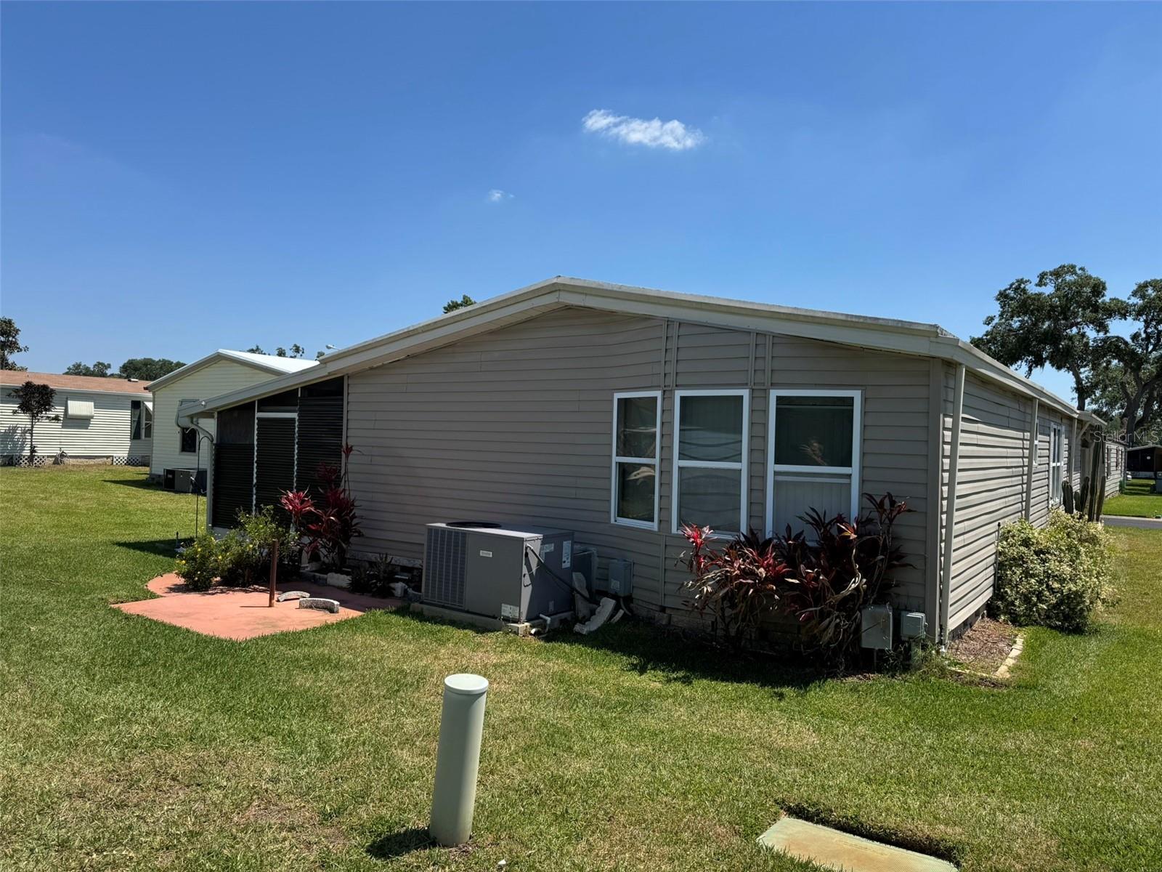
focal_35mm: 24
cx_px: 581
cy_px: 436
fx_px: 806
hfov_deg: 71.6
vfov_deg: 56.8
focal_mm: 6.76
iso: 80
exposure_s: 1/4608
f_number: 1.78
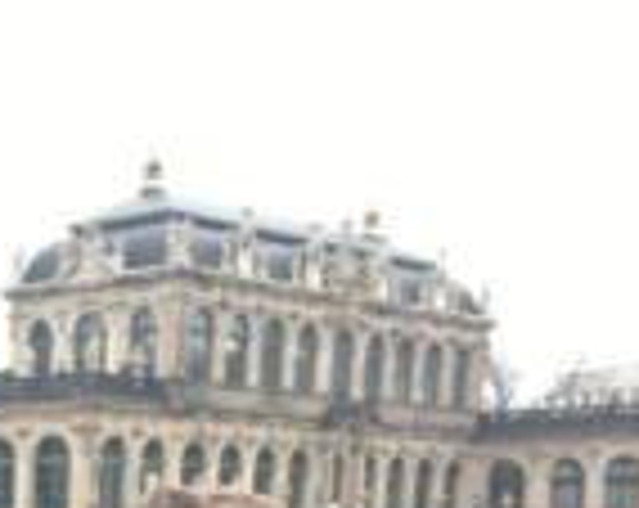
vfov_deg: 14.1
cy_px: 834
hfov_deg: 17.4
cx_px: -310
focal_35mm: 100
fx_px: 1887
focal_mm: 4.15
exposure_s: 1/50
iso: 25
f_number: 2.2
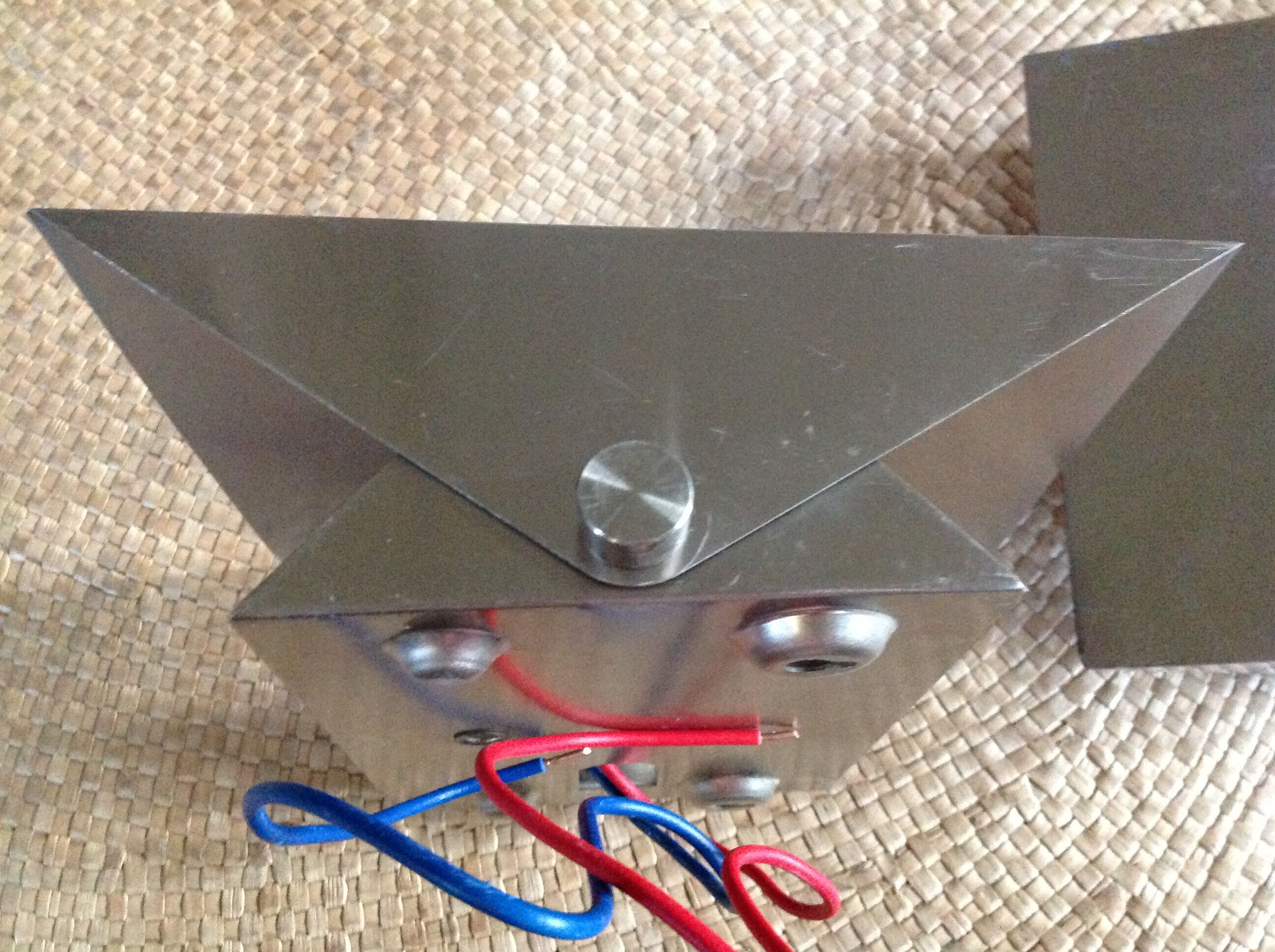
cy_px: 476
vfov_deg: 40.6
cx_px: 638
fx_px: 1287
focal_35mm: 35
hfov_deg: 52.7
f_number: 2.4
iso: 800
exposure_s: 1/15
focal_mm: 4.28
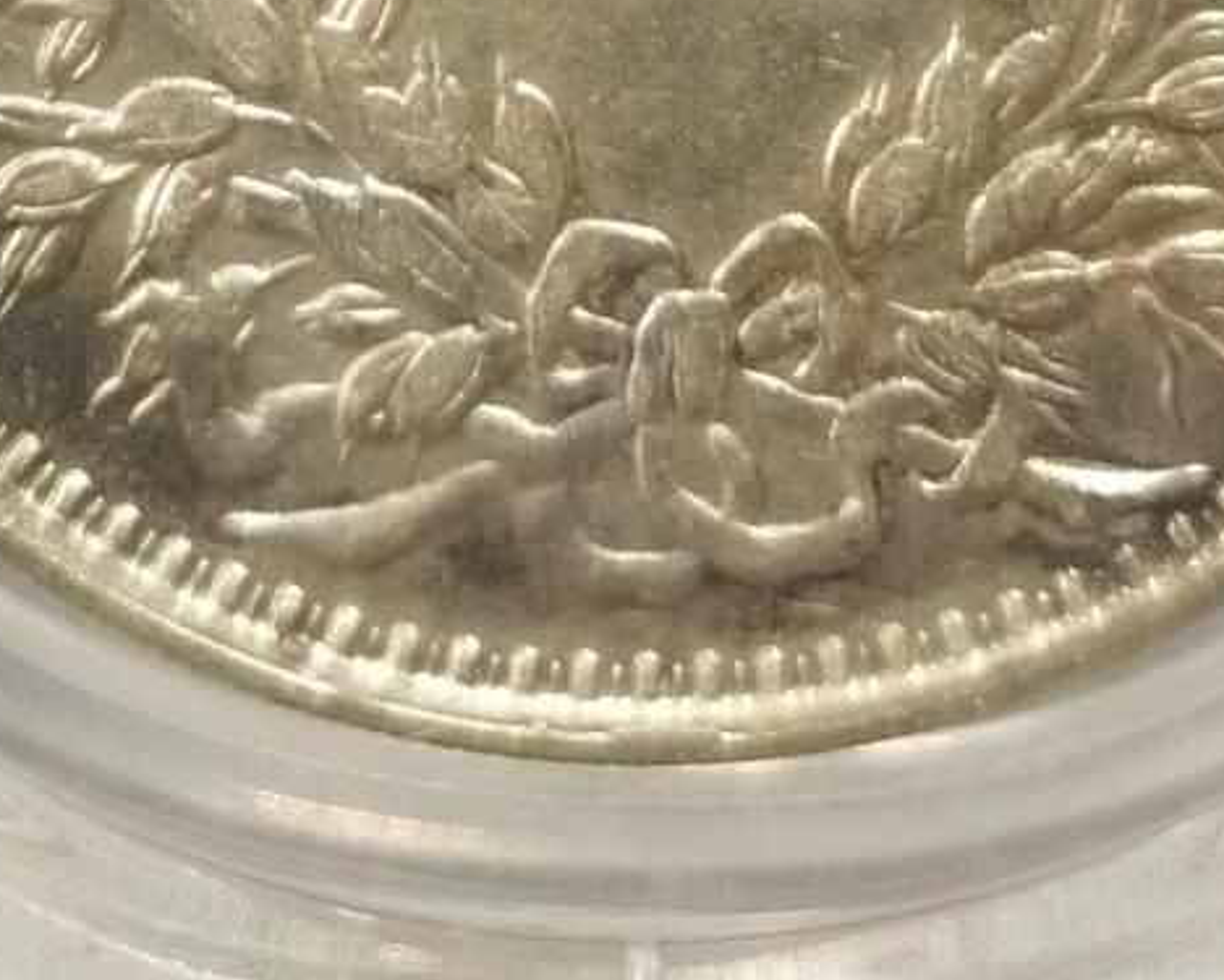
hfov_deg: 9.5
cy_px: -993
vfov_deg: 7.3
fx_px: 7358
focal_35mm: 203
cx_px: 650
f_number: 16
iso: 125
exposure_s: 1/100
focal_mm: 5.56
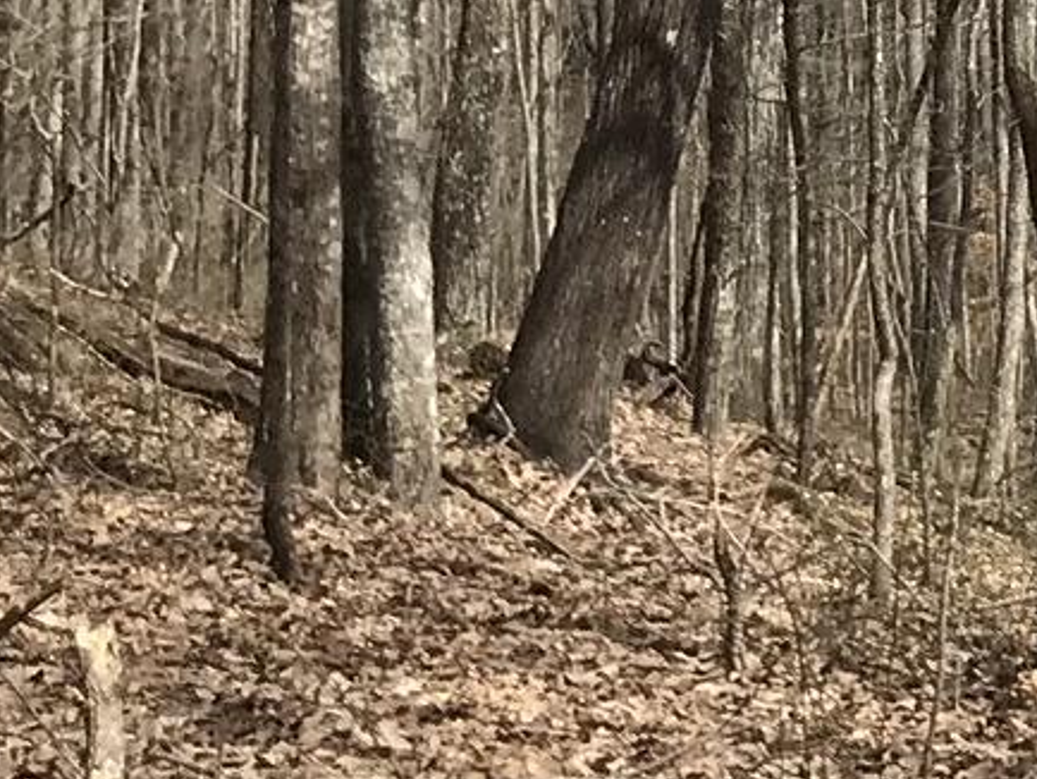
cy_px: -844
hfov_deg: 12.9
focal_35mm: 132
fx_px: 3957
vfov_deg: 10.3
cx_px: 2117
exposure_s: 1/1953
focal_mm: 3.99
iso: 20
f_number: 1.8
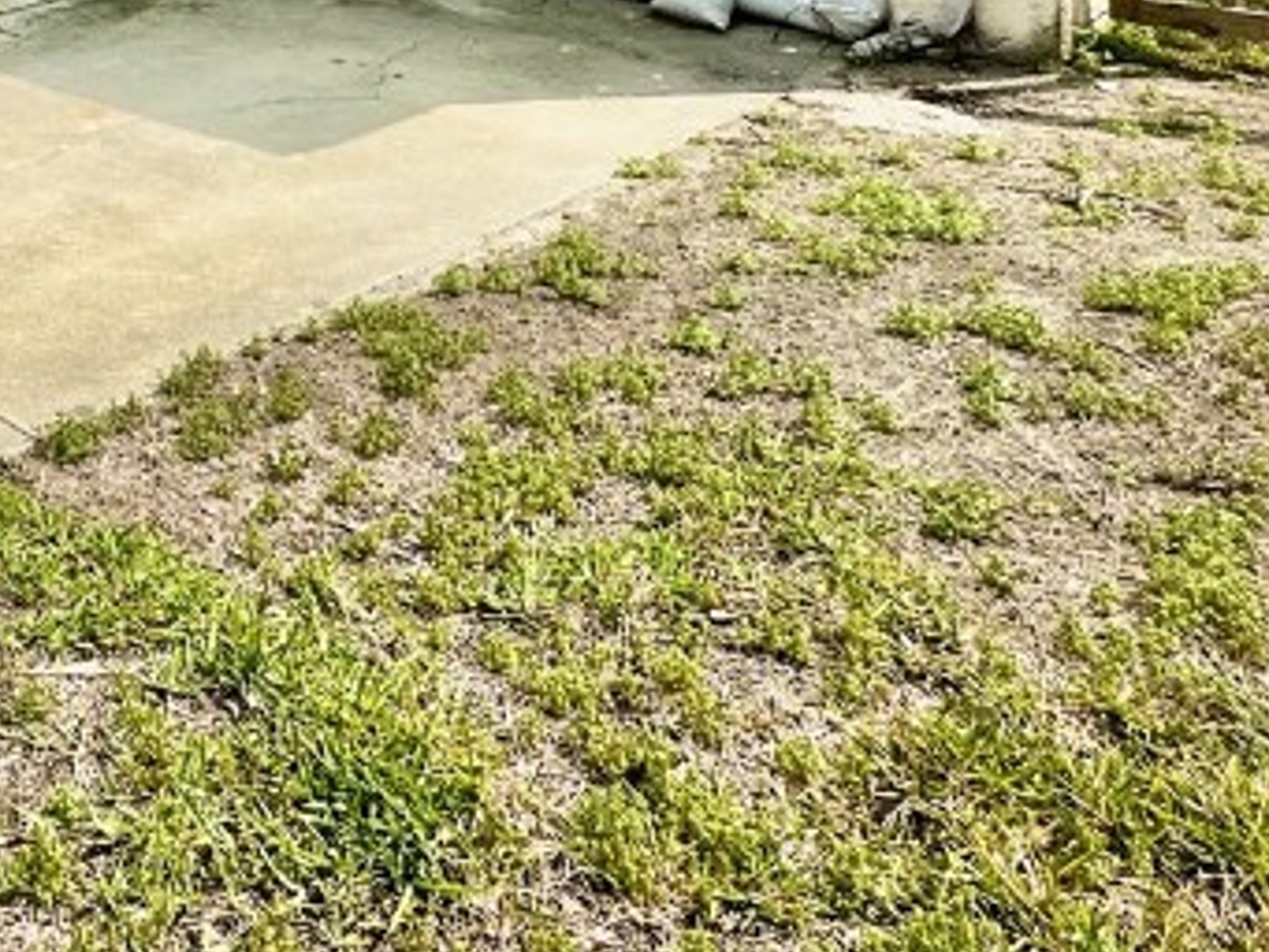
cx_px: -48
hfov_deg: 38.7
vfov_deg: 27.7
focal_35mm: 42
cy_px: -327
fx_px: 1540
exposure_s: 1/3300
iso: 50
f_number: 2.2
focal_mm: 2.22
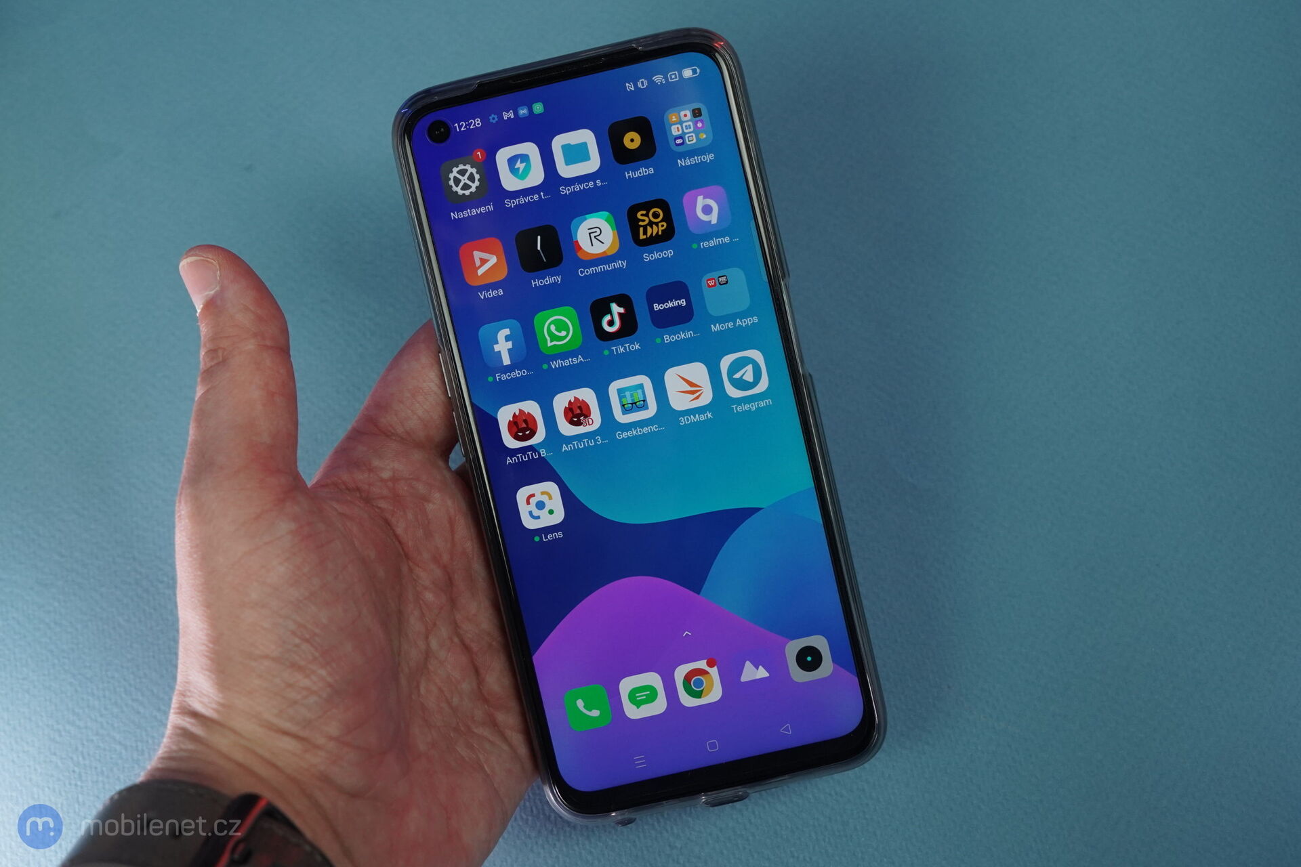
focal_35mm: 49
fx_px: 1771
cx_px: 650
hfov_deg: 40.3
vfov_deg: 27.5
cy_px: 434
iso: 2000
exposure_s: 1/160
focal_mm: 49
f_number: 8
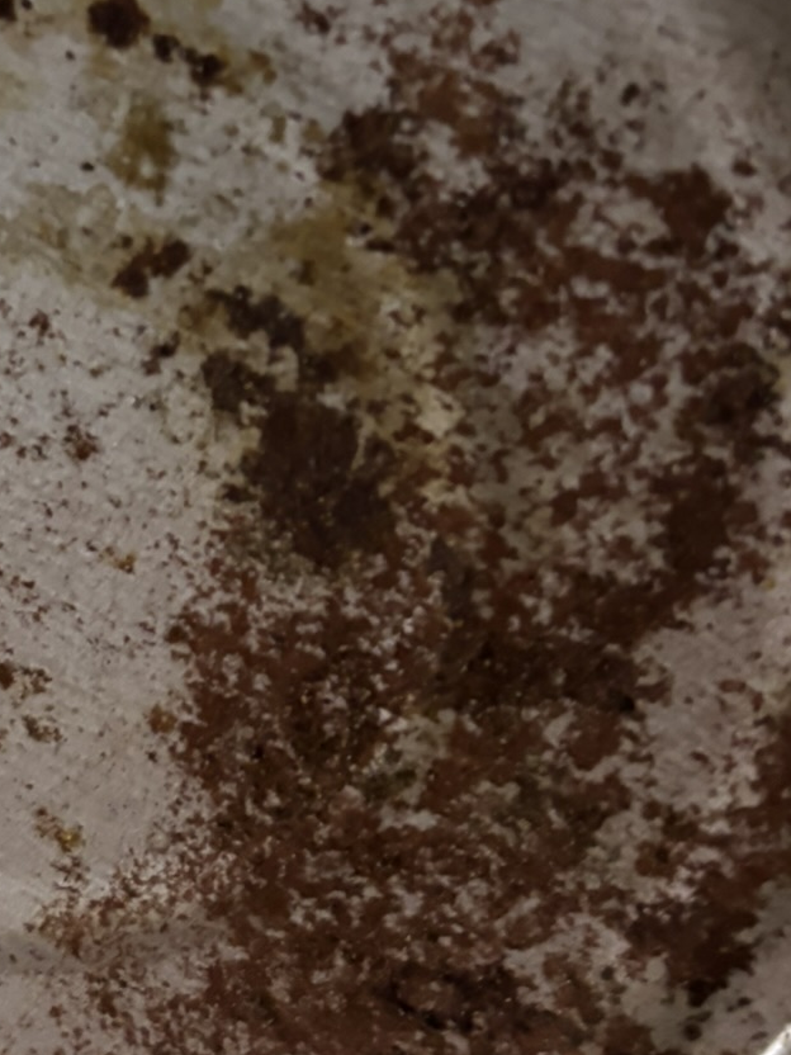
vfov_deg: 30.2
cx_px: 184
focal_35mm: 64
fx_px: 1950
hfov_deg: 22.7
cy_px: 410
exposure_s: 1/30
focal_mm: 5.96
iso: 640
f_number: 1.6
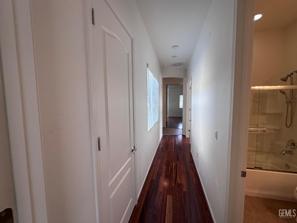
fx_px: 120
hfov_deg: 102.1
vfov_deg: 85.7
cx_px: 148
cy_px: 112
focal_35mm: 14
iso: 125
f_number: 2.2
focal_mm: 2.22
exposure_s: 1/120
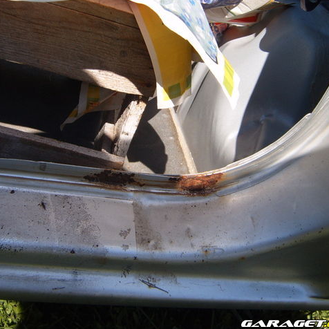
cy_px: 164
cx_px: 138
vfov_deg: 38.3
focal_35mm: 44
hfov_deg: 38.2
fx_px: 473
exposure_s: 1/500
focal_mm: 6.2
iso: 63
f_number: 2.9
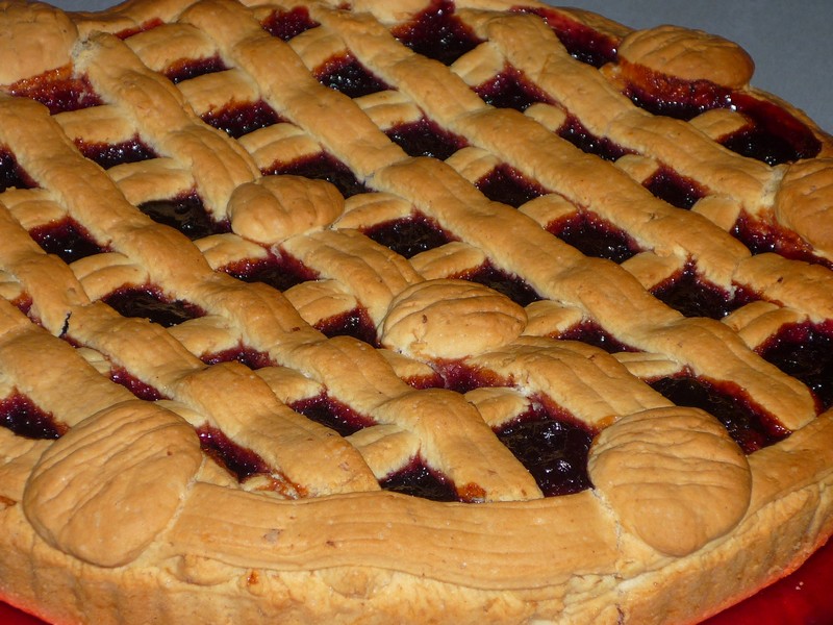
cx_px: 416
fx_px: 2719
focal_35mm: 113
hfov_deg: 17.4
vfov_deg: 13.1
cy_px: 312
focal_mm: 14.2
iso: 100
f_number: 5.6
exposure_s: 1/50
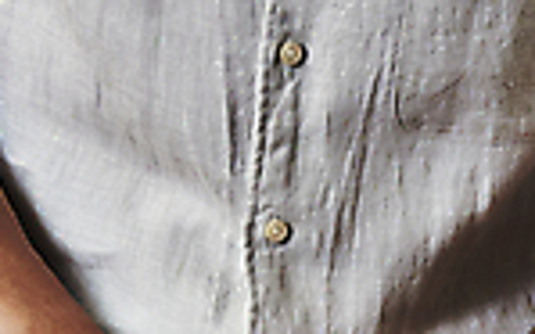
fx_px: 4183
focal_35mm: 287
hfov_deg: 7.3
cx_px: 357
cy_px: 431
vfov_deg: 4.6
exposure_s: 1/125
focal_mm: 105
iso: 100
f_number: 18
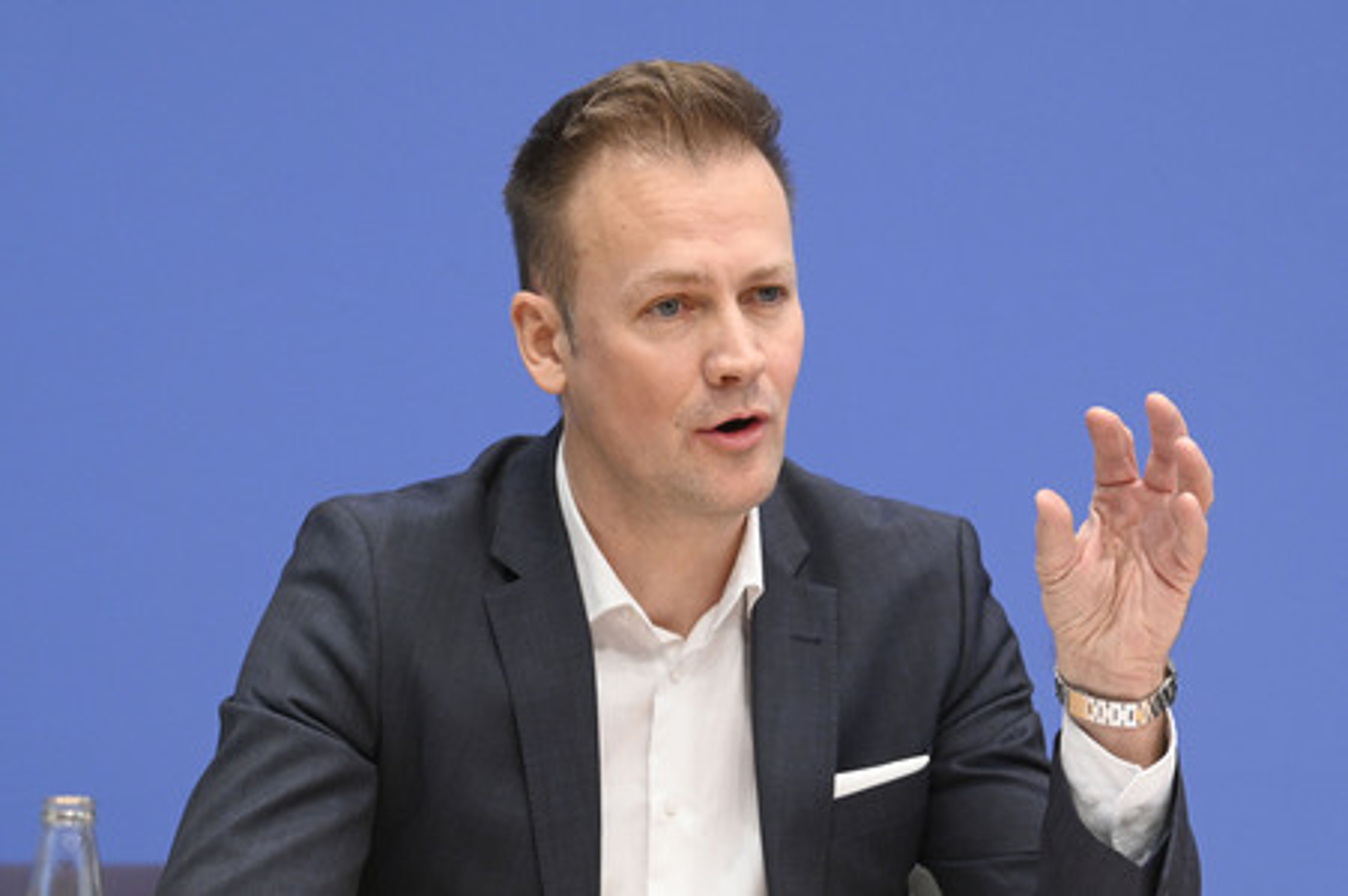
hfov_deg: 20.8
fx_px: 3667
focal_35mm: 98
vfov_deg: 13.9
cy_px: 448
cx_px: 674
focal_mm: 98
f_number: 6.3
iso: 6400
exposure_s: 1/500
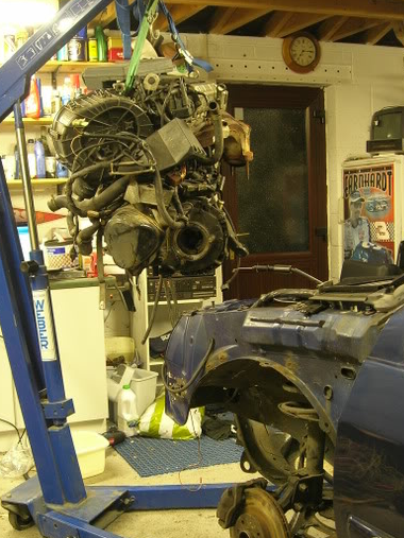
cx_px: 172
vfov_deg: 39.6
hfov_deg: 30.2
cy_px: 294
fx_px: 747
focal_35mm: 48
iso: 80
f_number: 2.8
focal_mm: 7.8
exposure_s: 1/3.9
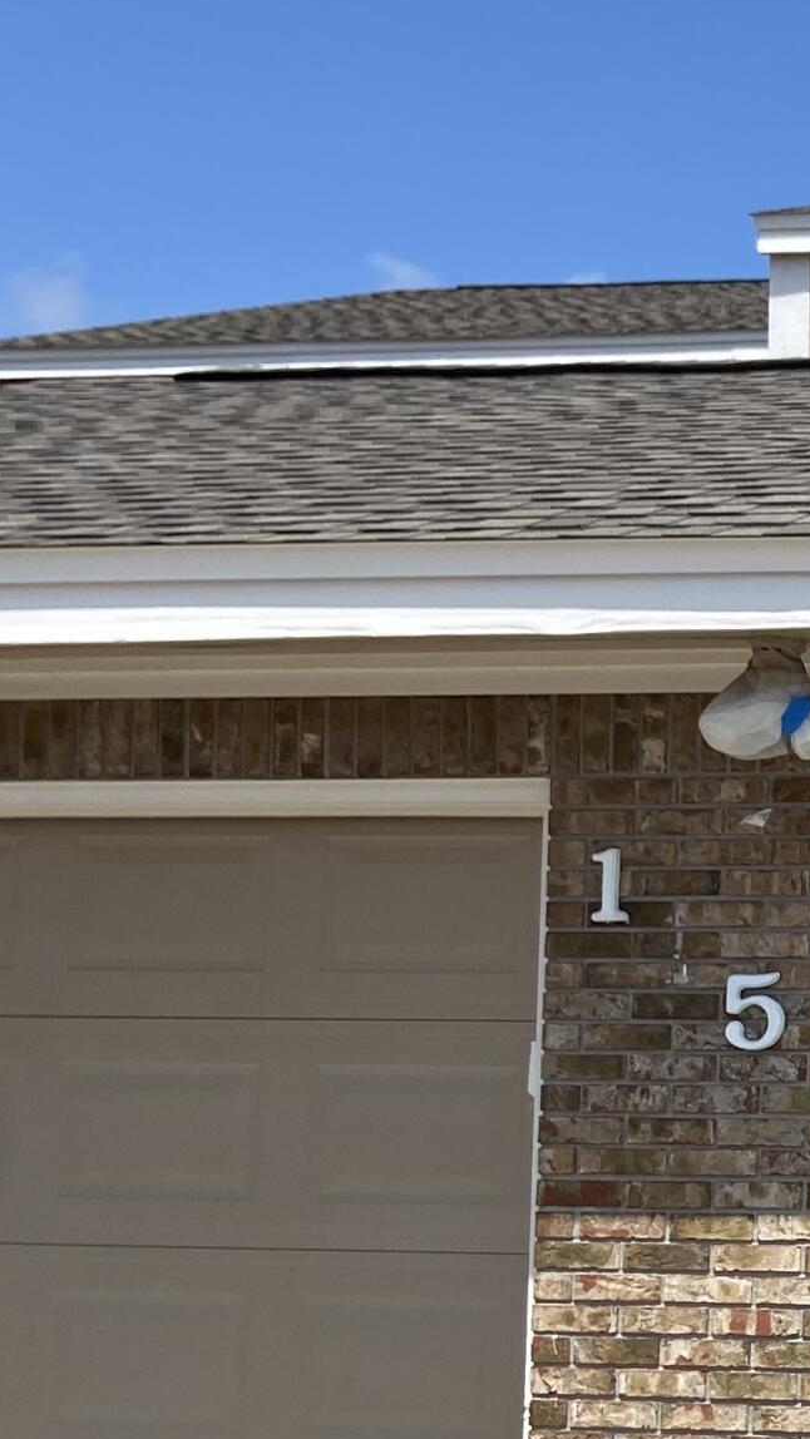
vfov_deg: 28.5
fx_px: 2825
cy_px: 870
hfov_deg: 14.2
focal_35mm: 74
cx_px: 1498
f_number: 1.8
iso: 32
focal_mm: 4.25
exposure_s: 1/4132
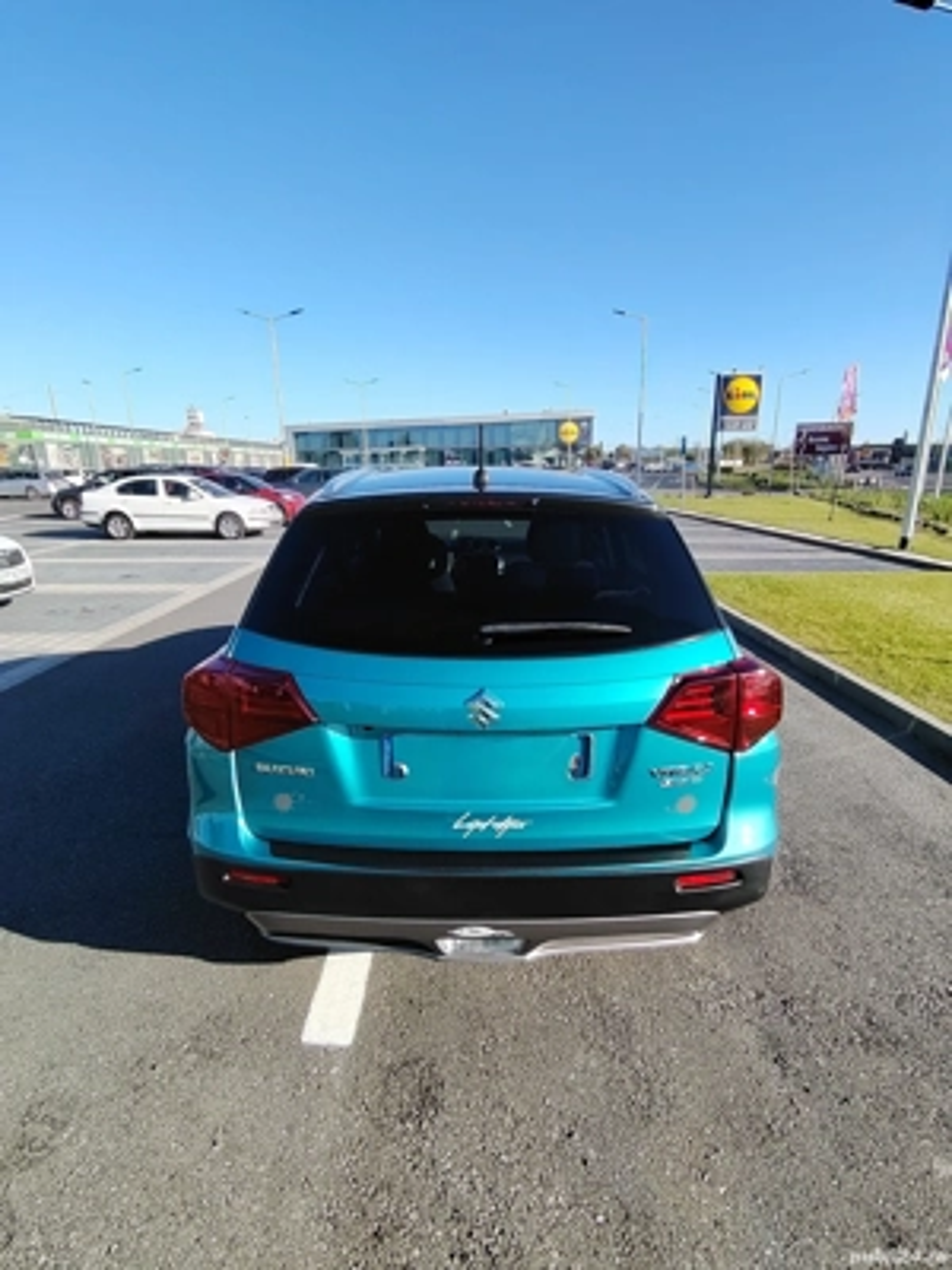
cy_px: 635
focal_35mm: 17
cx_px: 476
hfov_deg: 74.7
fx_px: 623
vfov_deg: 91.0
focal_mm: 1.43
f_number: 2.2
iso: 100
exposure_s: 1/649
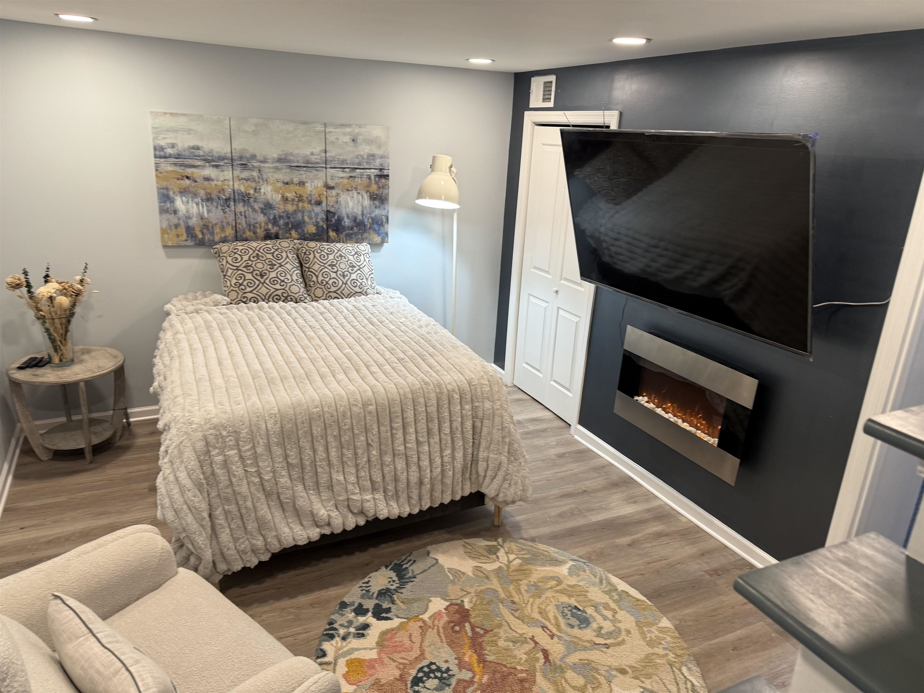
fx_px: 641
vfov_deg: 56.8
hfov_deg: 71.6
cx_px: 462
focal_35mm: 24
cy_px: 346
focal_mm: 6.76
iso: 160
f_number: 1.78
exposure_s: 1/60
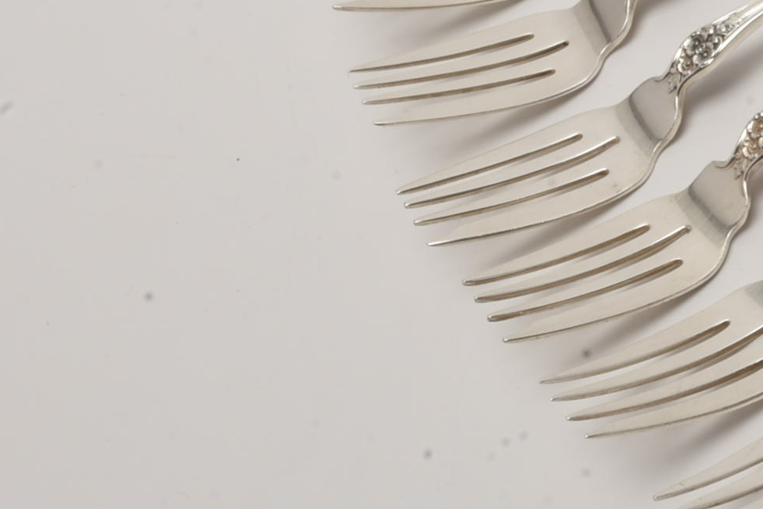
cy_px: 317
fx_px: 3710
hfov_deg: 11.4
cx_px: 1068
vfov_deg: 7.9
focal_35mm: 175
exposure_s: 1/125
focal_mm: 38
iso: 100
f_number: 25
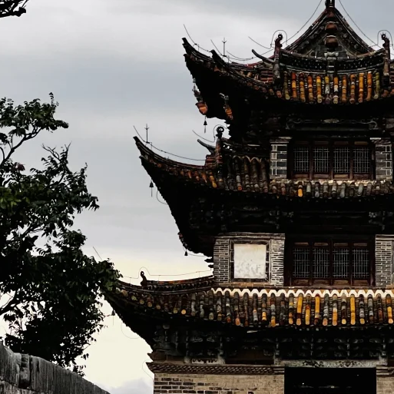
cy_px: 248
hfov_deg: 9.1
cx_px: 300
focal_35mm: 191
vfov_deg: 9.2
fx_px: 2460
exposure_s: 1/60
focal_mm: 9
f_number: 2.8
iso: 320
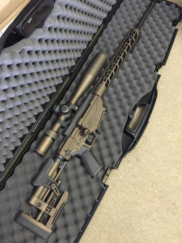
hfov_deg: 48.2
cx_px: 91
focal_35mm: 29
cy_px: 122
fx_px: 203
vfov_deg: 61.7
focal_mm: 4.15
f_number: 2.2
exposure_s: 1/20
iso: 250
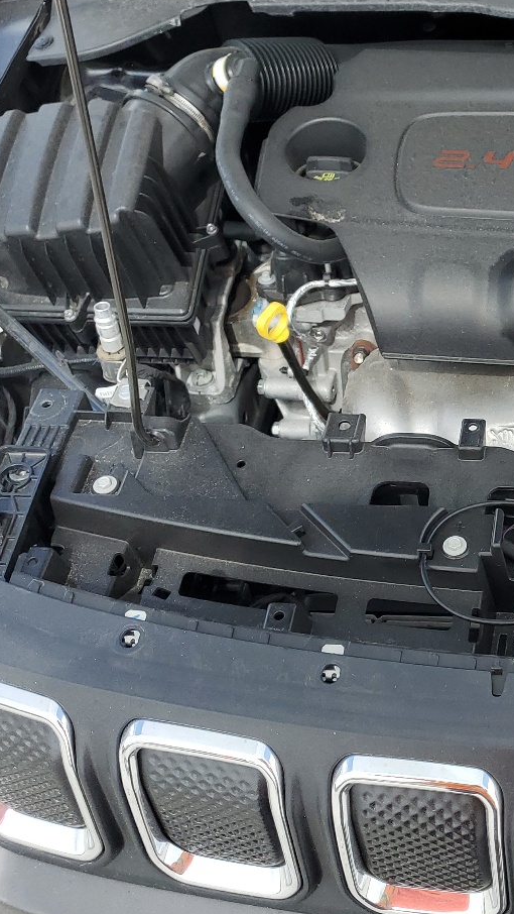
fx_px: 1211
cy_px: 431
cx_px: 625
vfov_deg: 41.3
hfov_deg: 22.1
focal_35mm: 50
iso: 50
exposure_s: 1/1000
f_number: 1.5
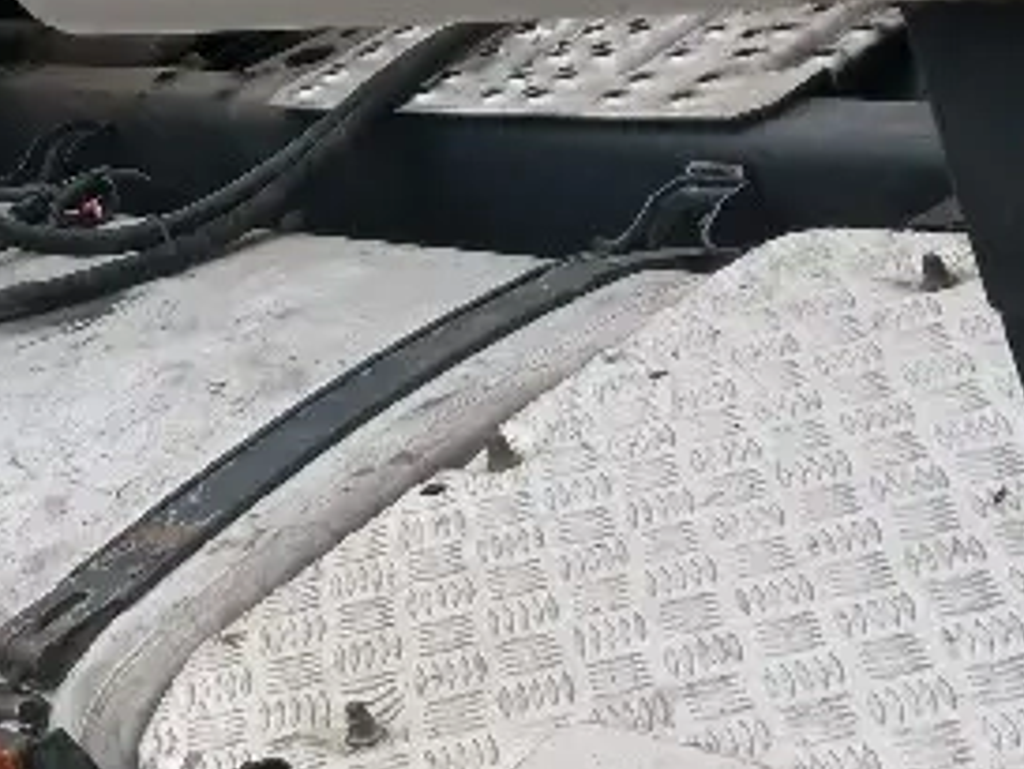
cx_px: -450
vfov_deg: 14.2
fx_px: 2930
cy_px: -304
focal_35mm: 99
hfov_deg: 18.0
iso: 20
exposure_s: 1/102
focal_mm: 4
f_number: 1.8
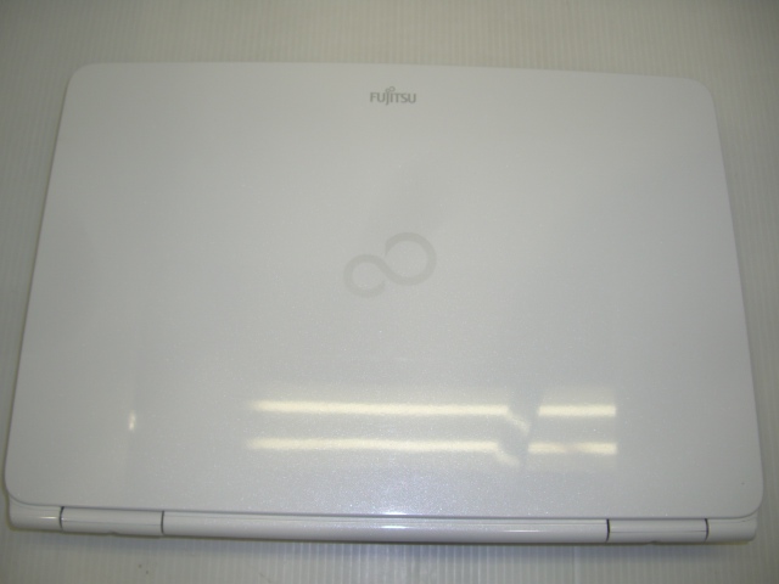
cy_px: 292
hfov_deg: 49.0
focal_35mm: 38
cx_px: 390
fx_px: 855
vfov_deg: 37.7
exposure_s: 1/40
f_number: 2.8
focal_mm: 7.9
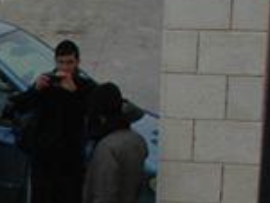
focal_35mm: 216
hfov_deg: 8.1
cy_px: 242
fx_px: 1687
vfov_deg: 6.9
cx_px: -466
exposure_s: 1/250
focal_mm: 22
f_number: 8
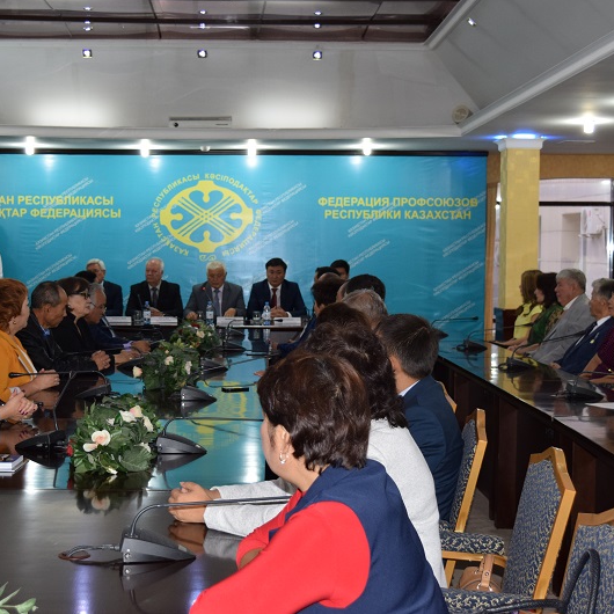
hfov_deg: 28.7
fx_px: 1197
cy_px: 306
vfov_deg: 28.8
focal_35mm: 60
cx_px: 257
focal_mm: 31
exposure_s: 1/100
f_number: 5
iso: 800
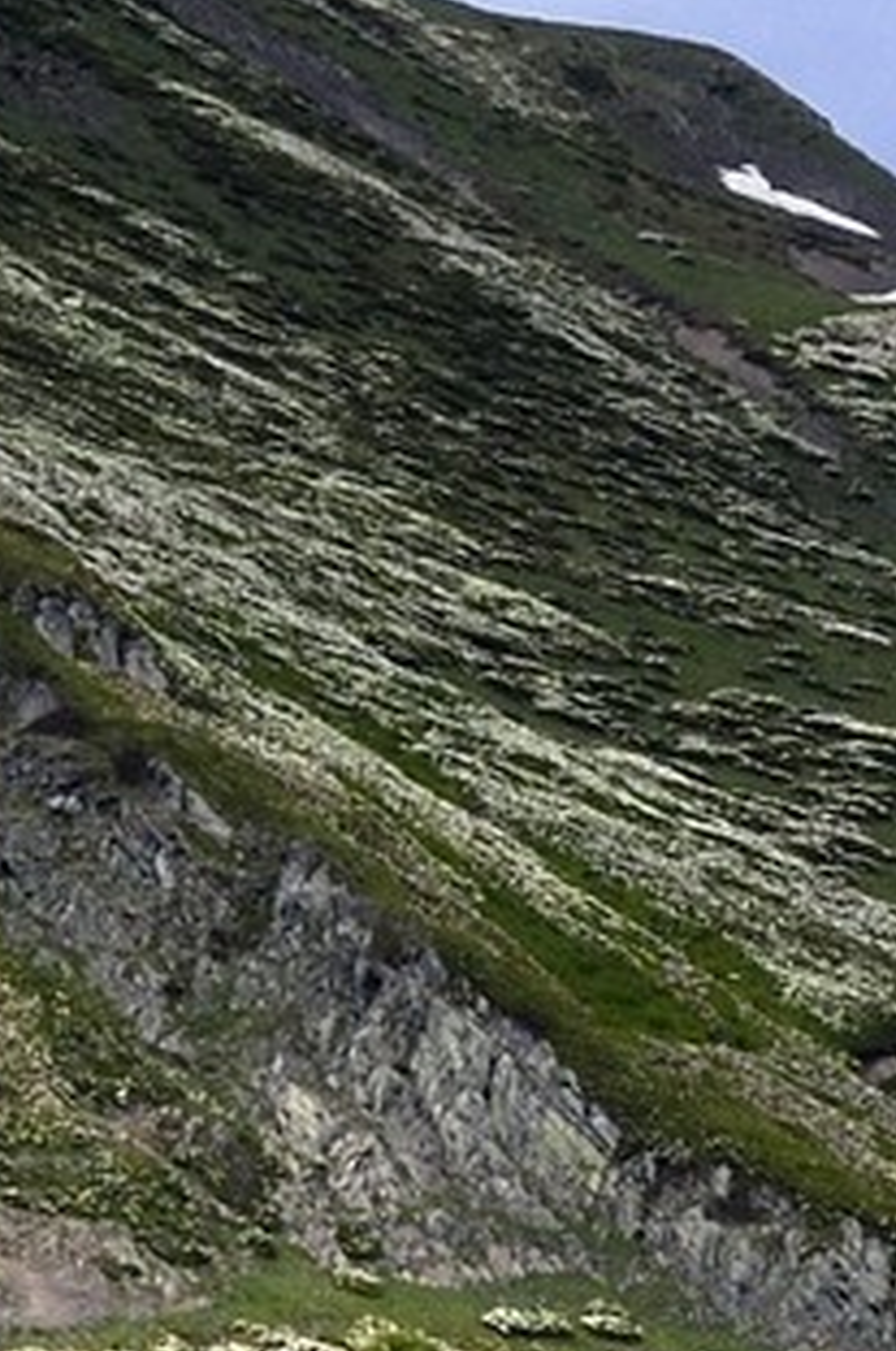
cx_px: 766
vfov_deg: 5.0
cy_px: 3570
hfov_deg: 3.4
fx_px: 15020
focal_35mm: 401
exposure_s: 1/400
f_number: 8
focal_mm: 52
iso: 400
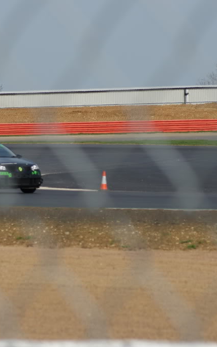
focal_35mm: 344
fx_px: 3254
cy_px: 174
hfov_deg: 3.8
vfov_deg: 6.1
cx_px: 25
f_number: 5.6
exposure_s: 1/500
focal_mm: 150
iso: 100
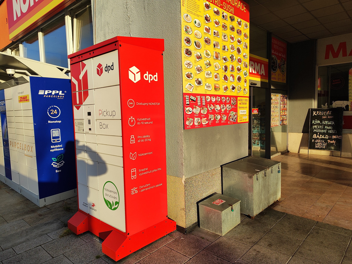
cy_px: 132
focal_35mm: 24
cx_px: 176
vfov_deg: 56.8
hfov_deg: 71.6
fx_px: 244
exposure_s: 1/455
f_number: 1.89
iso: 50
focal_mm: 5.89
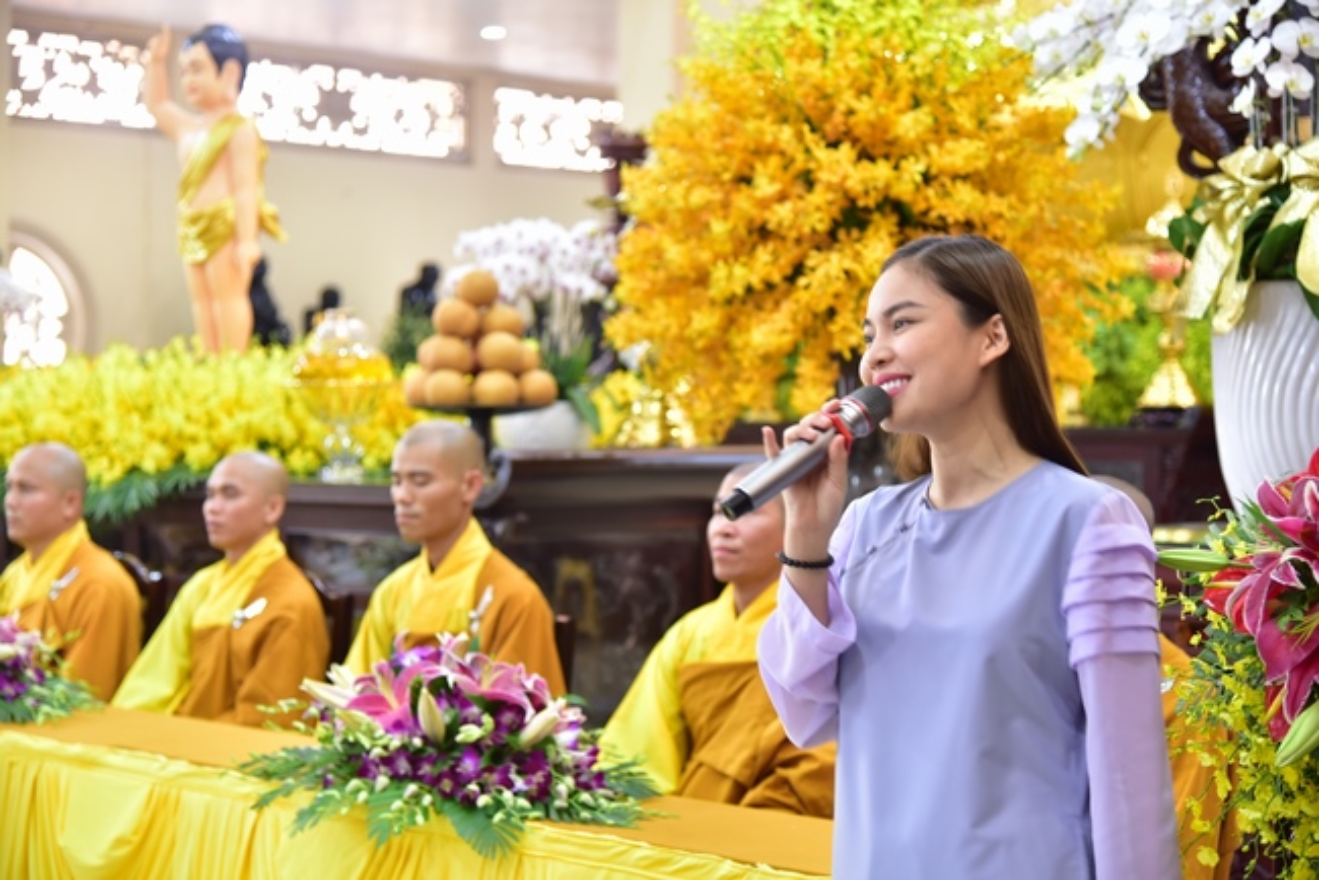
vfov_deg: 20.6
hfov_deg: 30.5
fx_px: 2419
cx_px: 660
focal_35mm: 66
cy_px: 440
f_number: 4
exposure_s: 1/13
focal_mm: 66
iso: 640
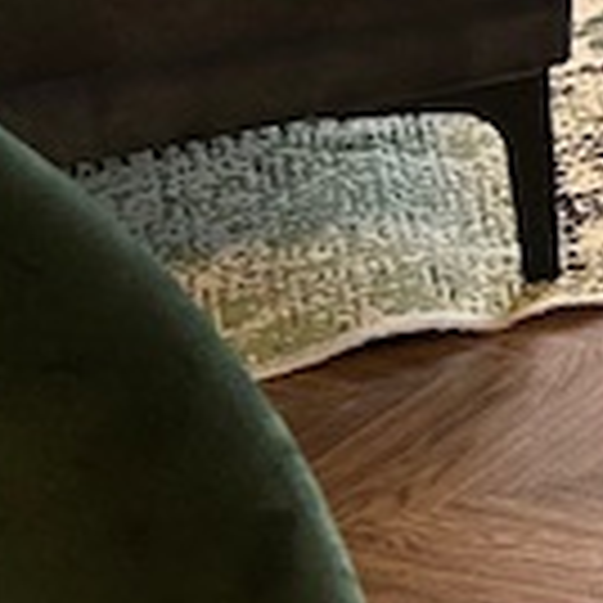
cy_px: -1156
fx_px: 4336
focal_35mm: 220
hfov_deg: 6.6
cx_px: 2236
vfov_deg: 7.2
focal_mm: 5.7
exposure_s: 1/121
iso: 40
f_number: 1.5
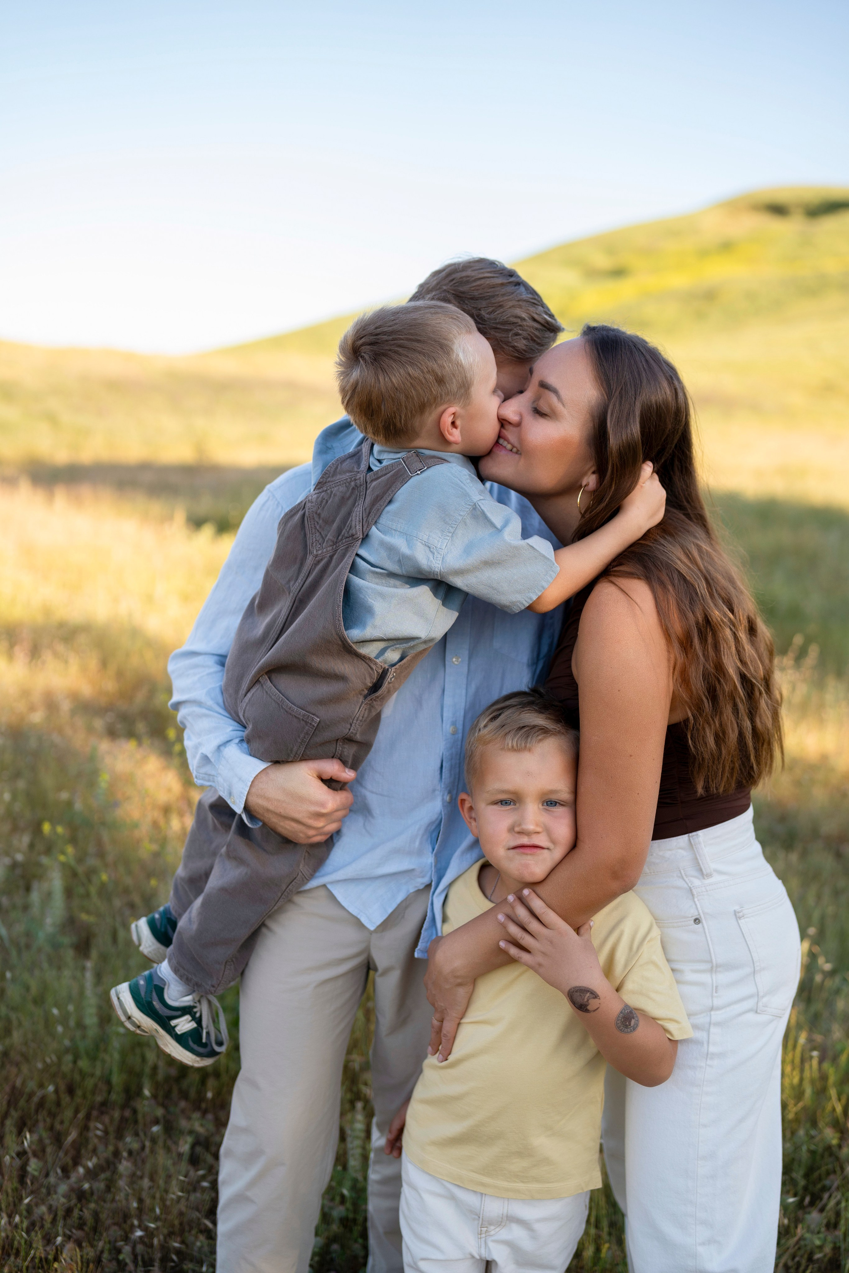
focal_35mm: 35
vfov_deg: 54.4
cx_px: 424
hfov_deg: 37.9
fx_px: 1238
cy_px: 636
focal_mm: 35
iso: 200
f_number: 2
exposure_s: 1/1000
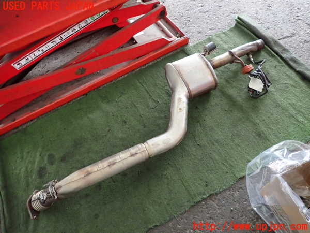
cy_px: 116
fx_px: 224
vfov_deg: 54.9
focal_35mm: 25
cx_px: 155
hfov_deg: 69.4
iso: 800
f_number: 2
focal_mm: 4.5
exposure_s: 1/30
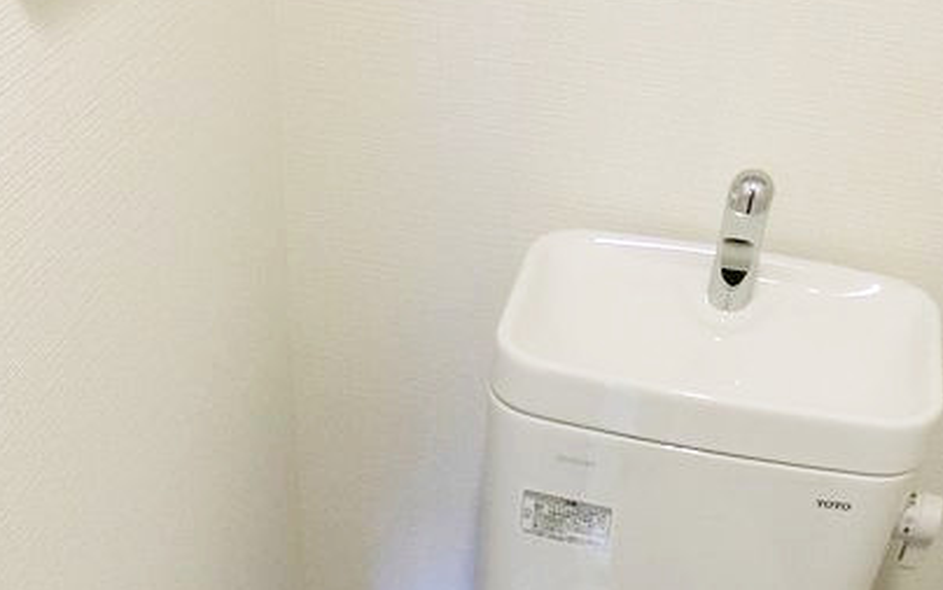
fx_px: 1311
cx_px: 474
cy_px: 751
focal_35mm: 51
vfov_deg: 22.8
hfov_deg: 39.6
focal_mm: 4.06
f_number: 2.7
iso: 400
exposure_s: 1/60
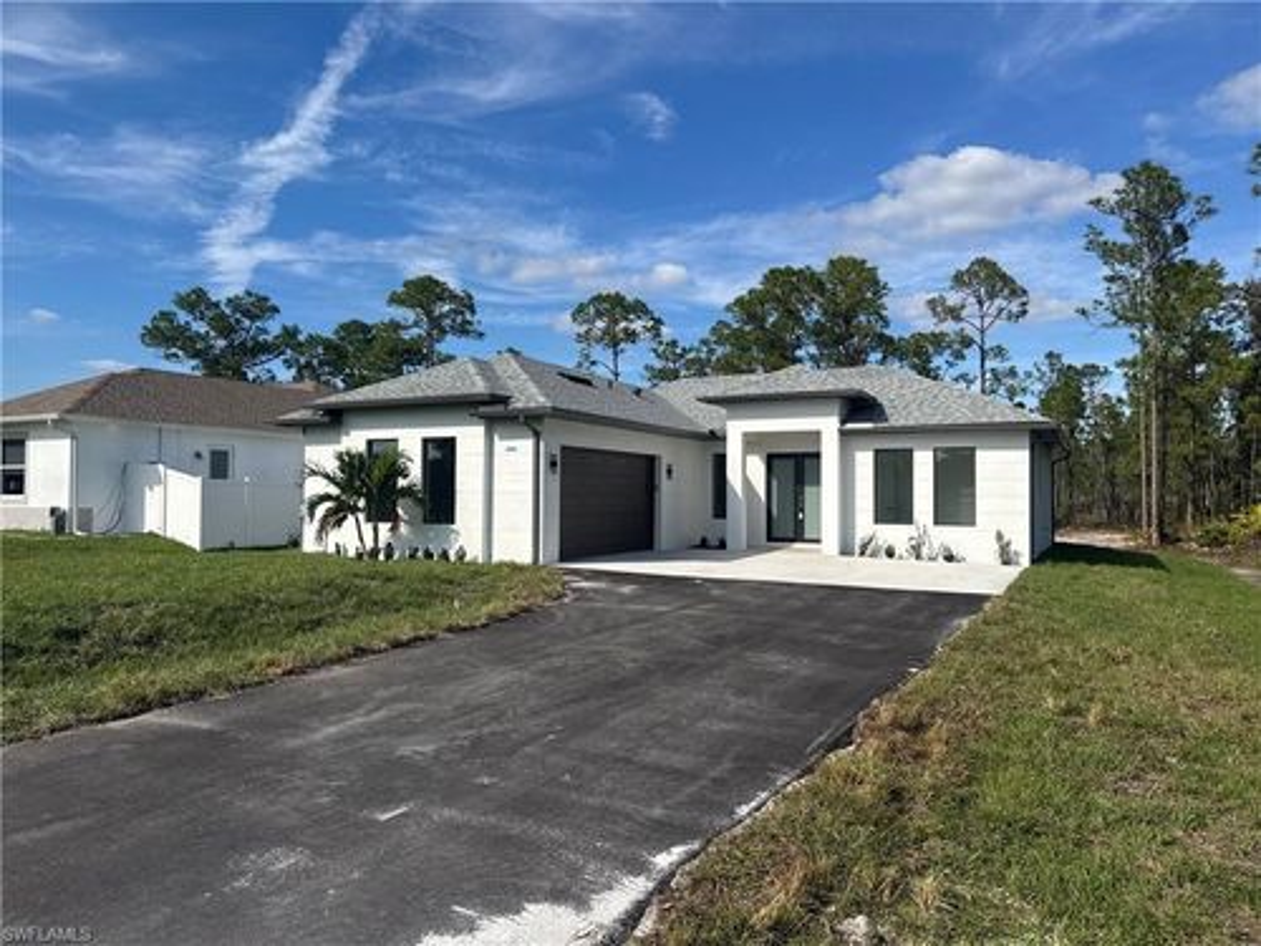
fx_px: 874
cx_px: 630
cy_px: 473
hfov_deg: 71.6
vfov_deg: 56.8
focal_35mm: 24
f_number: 1.78
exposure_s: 1/6410
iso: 80
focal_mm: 6.76
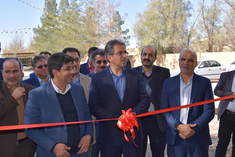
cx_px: 118
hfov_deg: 41.1
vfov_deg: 28.1
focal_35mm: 48
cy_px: 78
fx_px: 313
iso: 100
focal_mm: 32
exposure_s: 1/200
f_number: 7.1
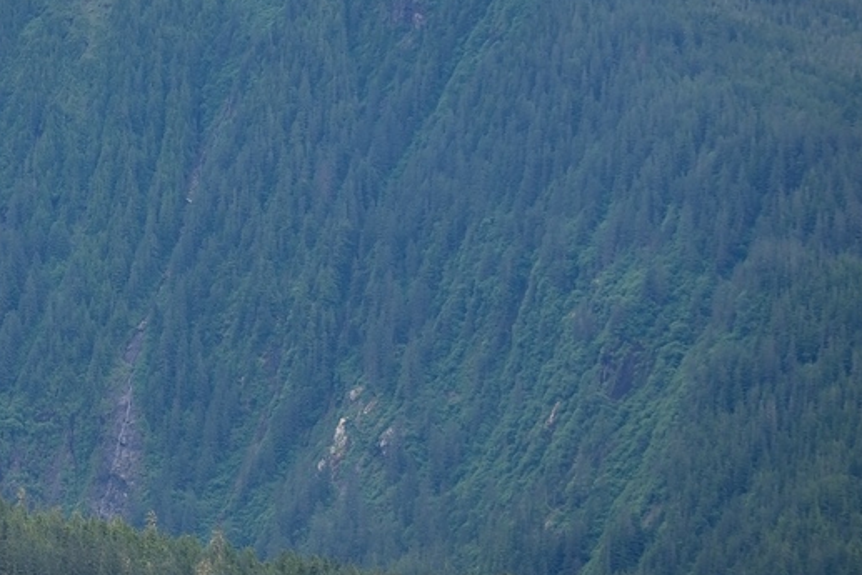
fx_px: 5101
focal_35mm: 213
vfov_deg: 6.4
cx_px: -78
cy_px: 102
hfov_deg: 9.6
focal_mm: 86
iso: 100
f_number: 6.3
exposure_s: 1/200
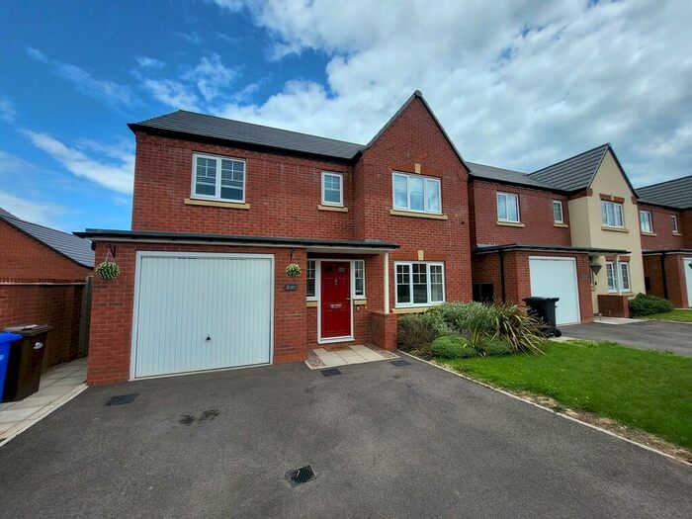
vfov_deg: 89.9
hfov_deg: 106.2
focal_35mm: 13
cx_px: 346
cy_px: 260
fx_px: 260
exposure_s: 1/834
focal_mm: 1.74
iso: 32
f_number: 2.2
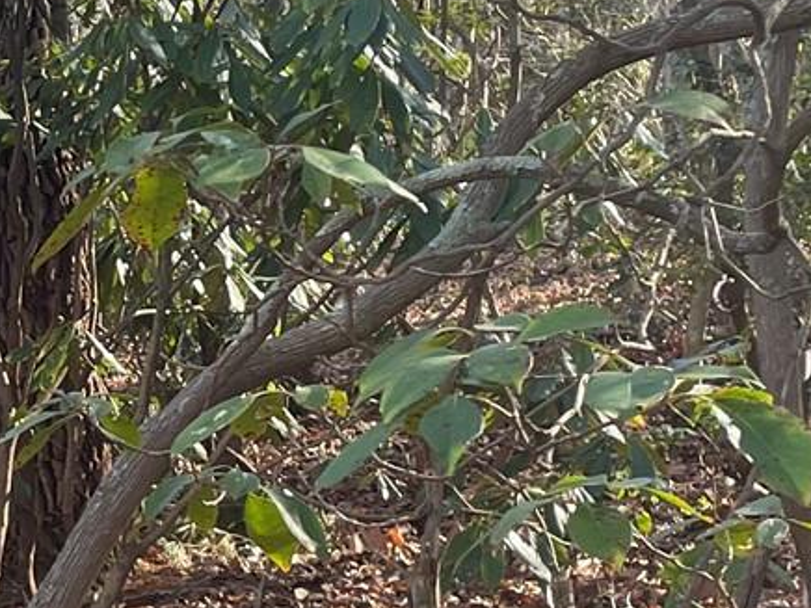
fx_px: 2858
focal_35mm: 122
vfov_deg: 12.1
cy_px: 476
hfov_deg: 15.8
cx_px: -7
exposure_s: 1/128
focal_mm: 4.2
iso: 32
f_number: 1.6
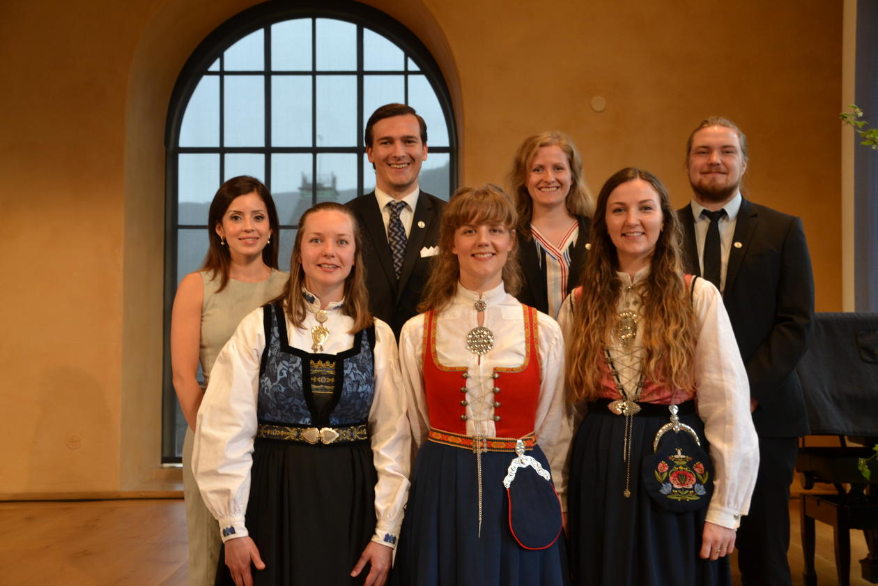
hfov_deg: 43.6
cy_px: 293
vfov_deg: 29.9
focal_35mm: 45
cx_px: 439
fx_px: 1097
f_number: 4.2
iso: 400
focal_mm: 30
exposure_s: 1/60
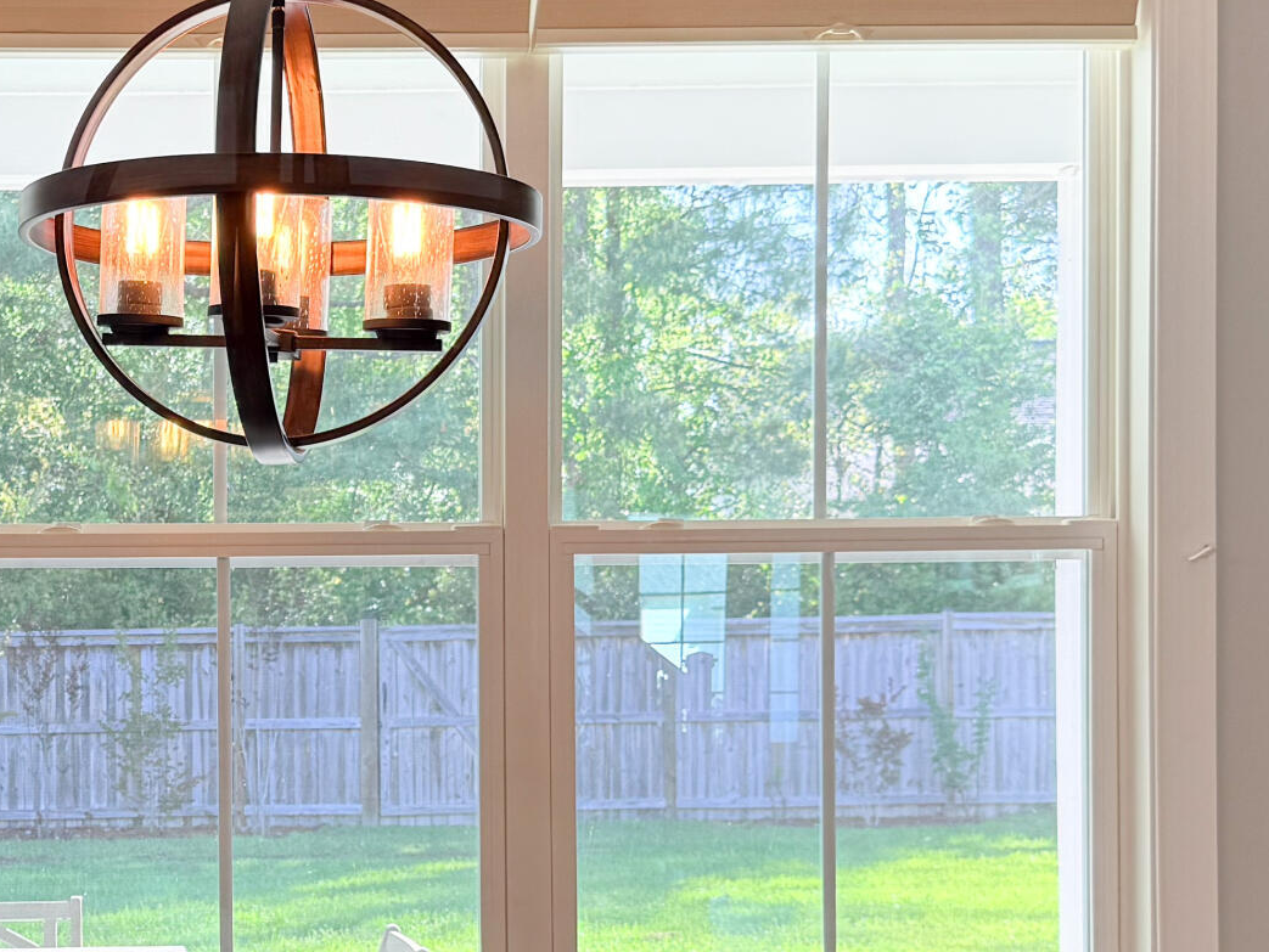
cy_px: 657
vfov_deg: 21.2
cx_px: 144
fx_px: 2530
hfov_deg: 27.2
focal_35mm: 69
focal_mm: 6.76
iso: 80
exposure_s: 1/150
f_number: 1.8
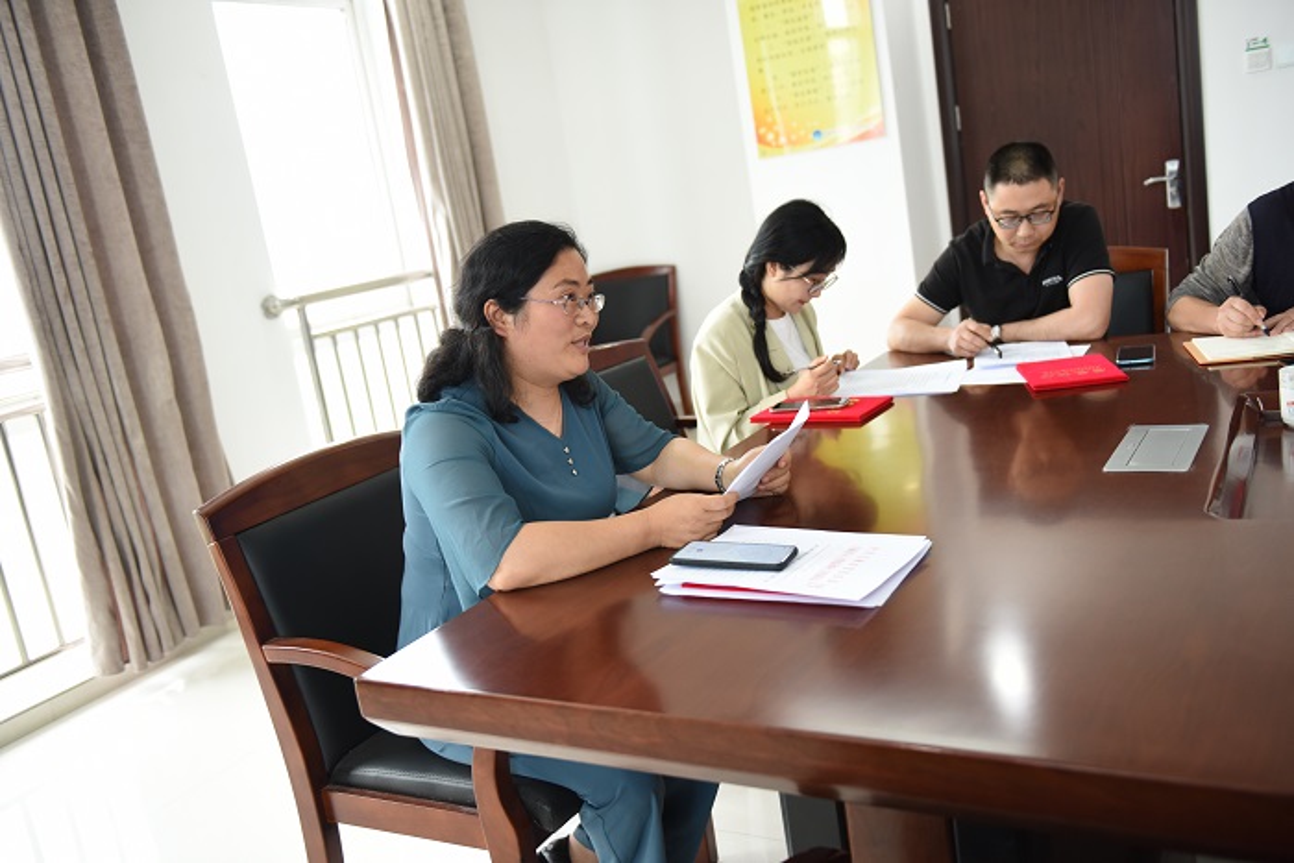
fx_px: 1150
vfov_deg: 41.1
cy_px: 432
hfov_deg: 58.7
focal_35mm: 32
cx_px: 647
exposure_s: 1/100
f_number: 2.8
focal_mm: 32
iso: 560
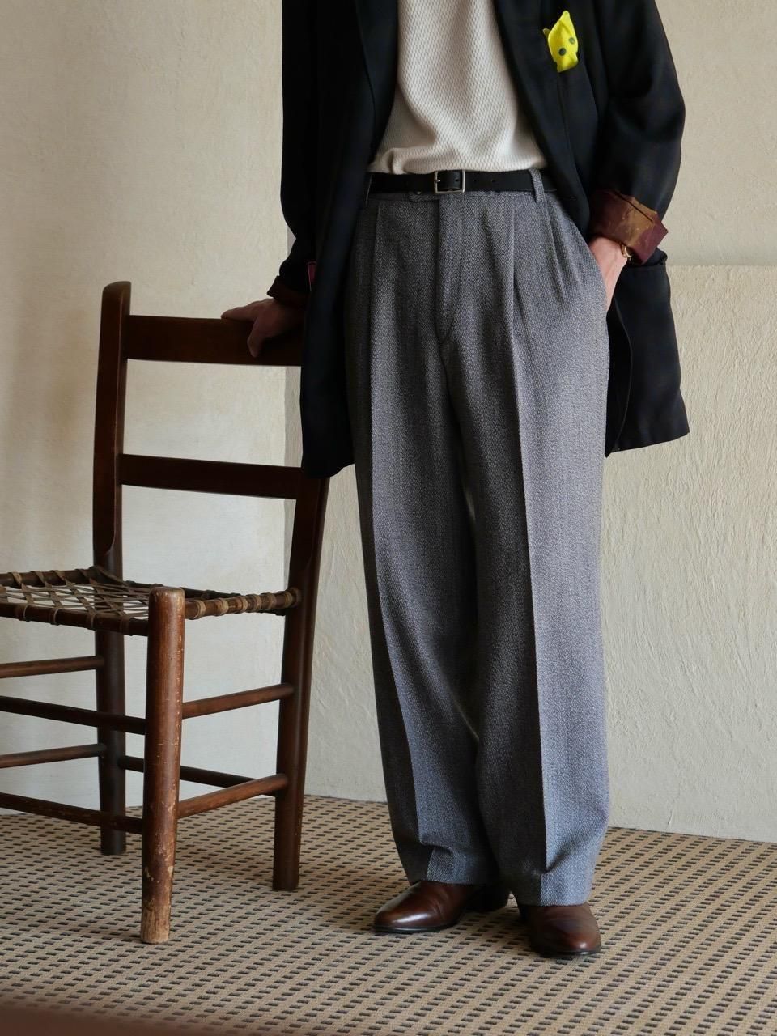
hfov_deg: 19.4
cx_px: 388
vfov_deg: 25.7
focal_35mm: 76
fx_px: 2275
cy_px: 518
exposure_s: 1/100
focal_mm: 38
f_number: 3.9
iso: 640
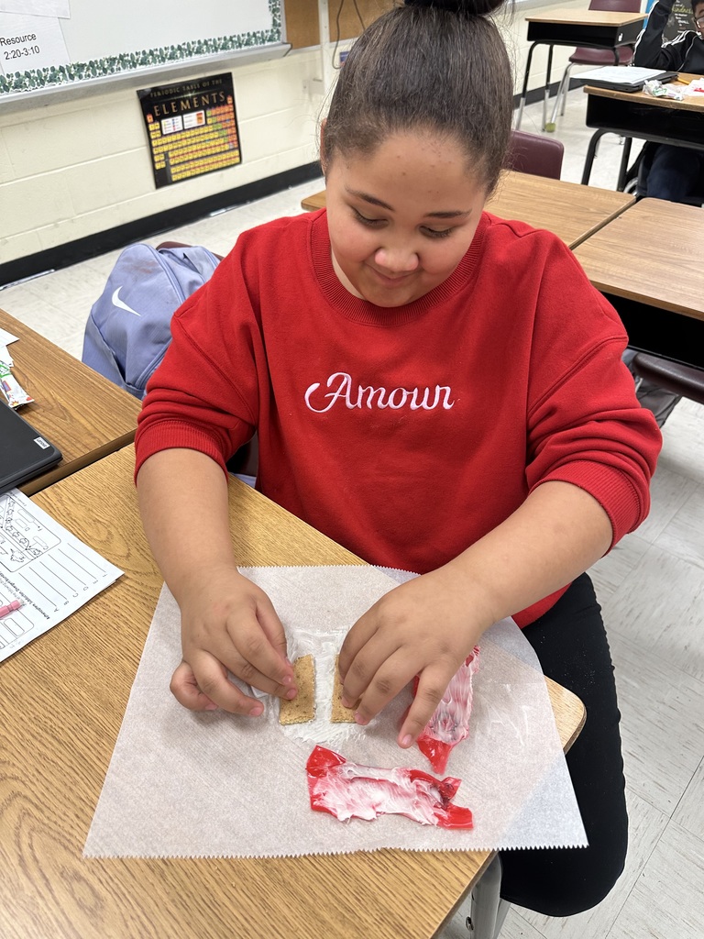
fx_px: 651
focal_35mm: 24
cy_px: 470
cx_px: 352
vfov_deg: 71.6
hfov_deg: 56.8
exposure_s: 1/120
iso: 160
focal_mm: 6.86
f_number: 1.78
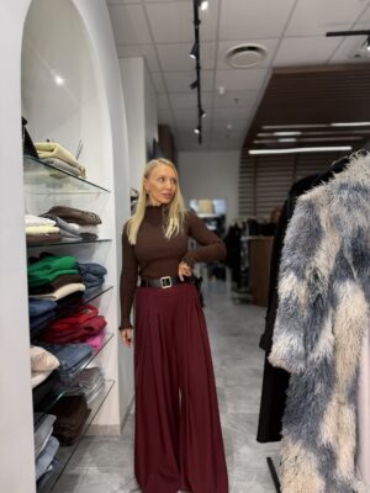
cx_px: 185
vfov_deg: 71.6
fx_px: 342
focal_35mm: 24
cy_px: 246
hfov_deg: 56.8
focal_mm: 6.76
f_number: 1.78
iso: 125
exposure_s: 1/100
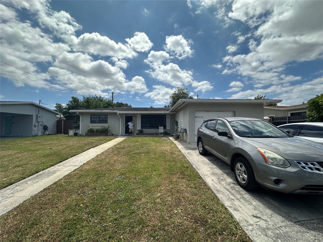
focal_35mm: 14
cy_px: 121
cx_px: 162
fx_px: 131
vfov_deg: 85.7
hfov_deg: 102.1
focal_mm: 2.22
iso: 50
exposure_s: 1/2959
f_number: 2.2
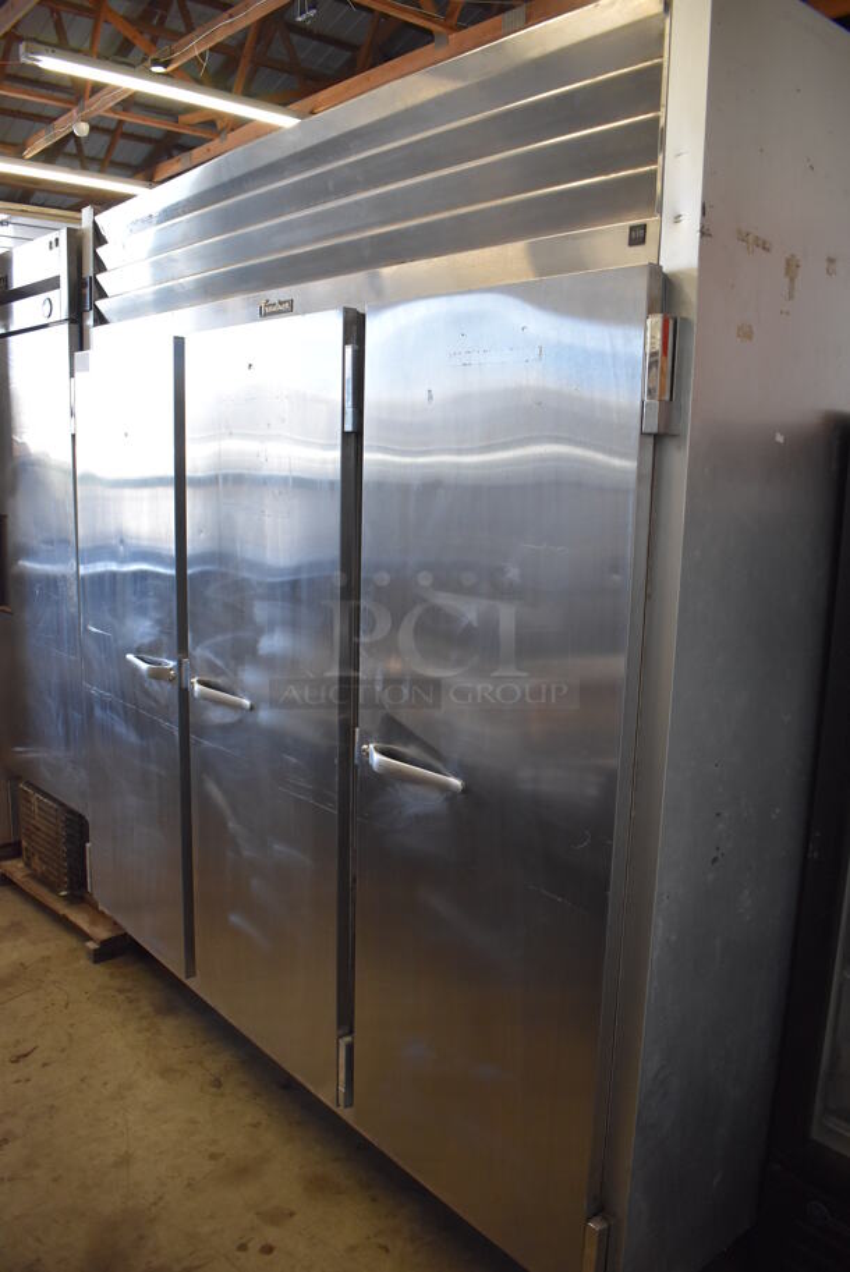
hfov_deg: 48.0
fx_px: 955
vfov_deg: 67.3
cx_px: 425
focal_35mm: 27
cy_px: 636
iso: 1400
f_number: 3.5
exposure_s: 1/125
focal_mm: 18
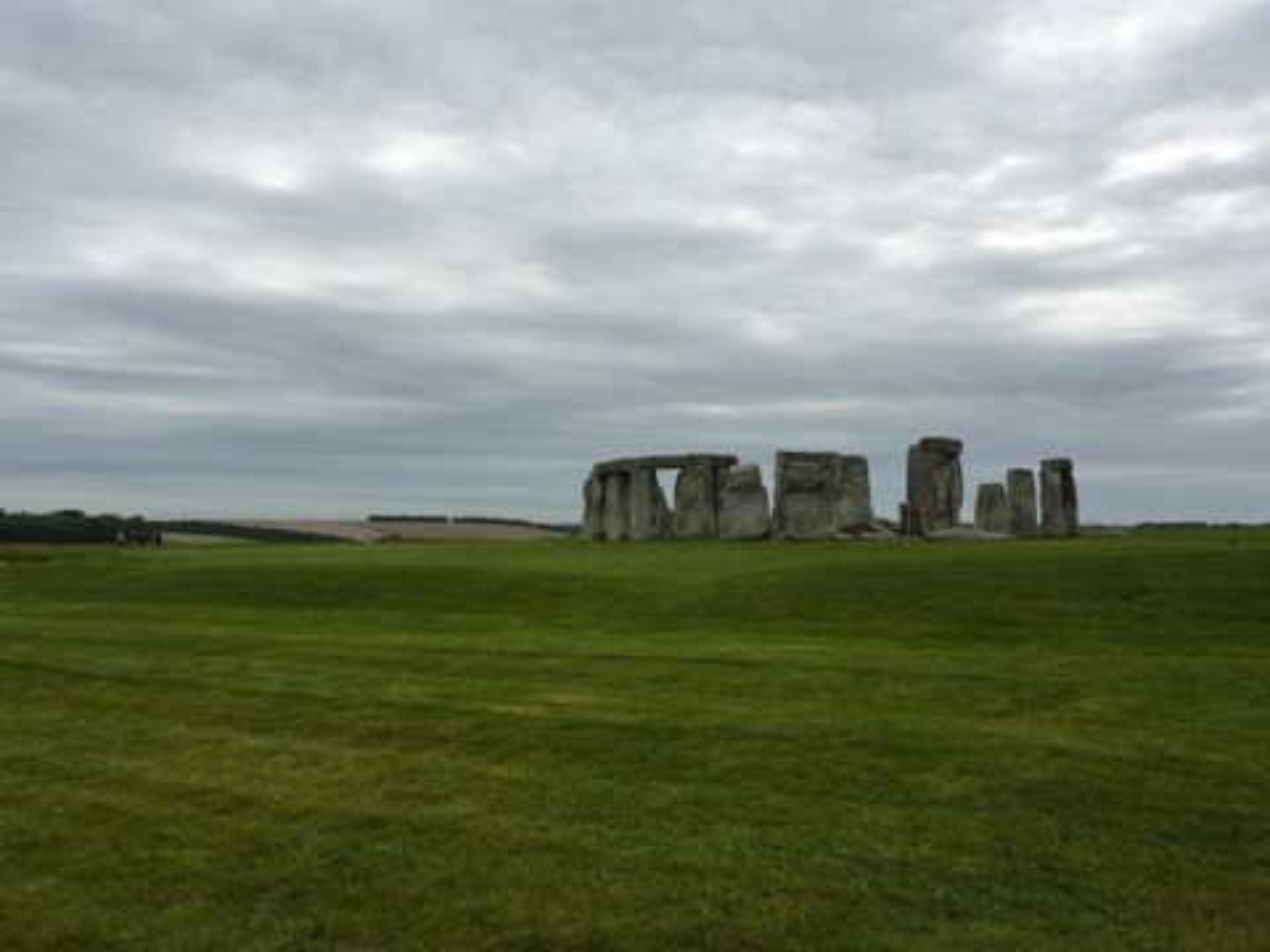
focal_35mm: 27
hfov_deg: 65.3
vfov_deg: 51.4
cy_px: 476
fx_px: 991
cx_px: 635
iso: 125
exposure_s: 1/500
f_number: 5.6
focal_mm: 4.4
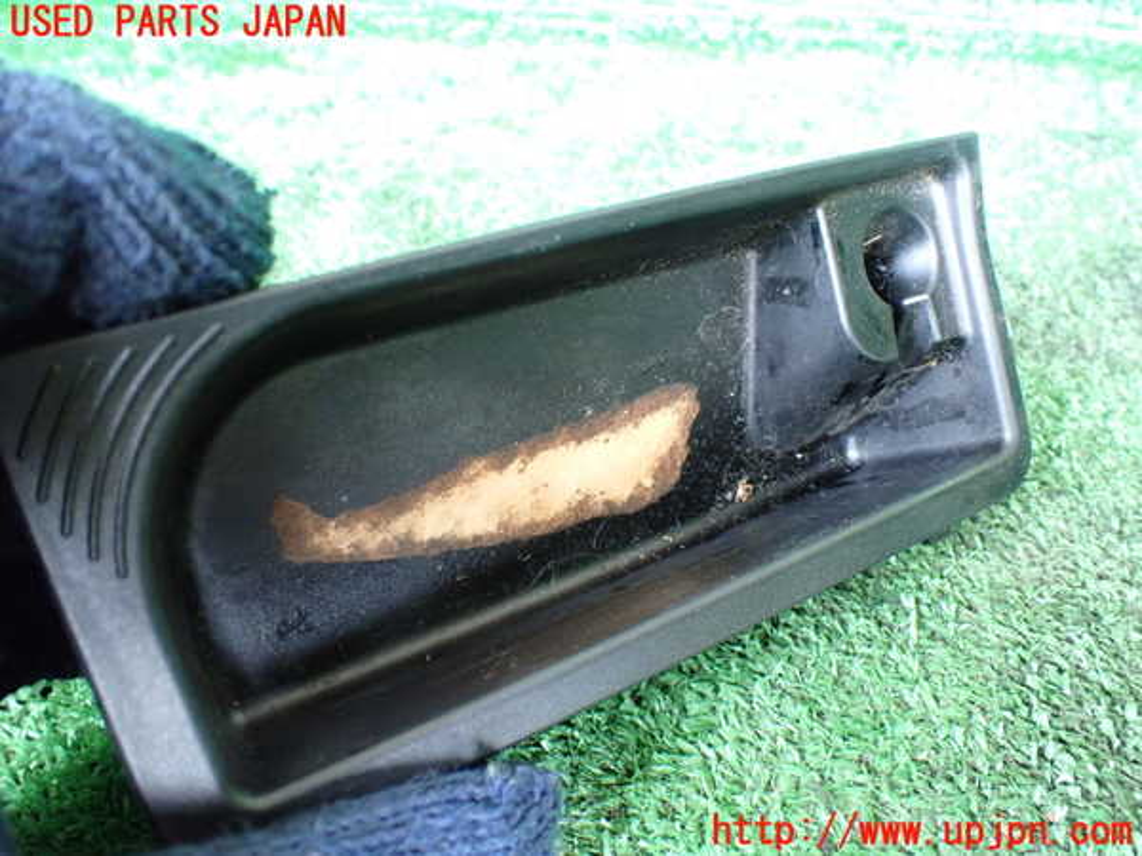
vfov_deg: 46.8
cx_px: 571
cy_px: 428
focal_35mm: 30
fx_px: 990
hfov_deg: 60.0
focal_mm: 5.4
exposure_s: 1/50
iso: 800
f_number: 2.3
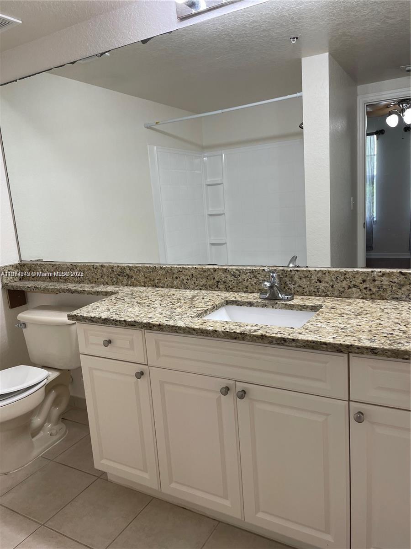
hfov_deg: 53.1
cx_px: 206
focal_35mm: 26
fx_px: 412
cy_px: 274
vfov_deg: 67.3
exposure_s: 1/120
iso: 64
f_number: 1.6
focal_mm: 4.2
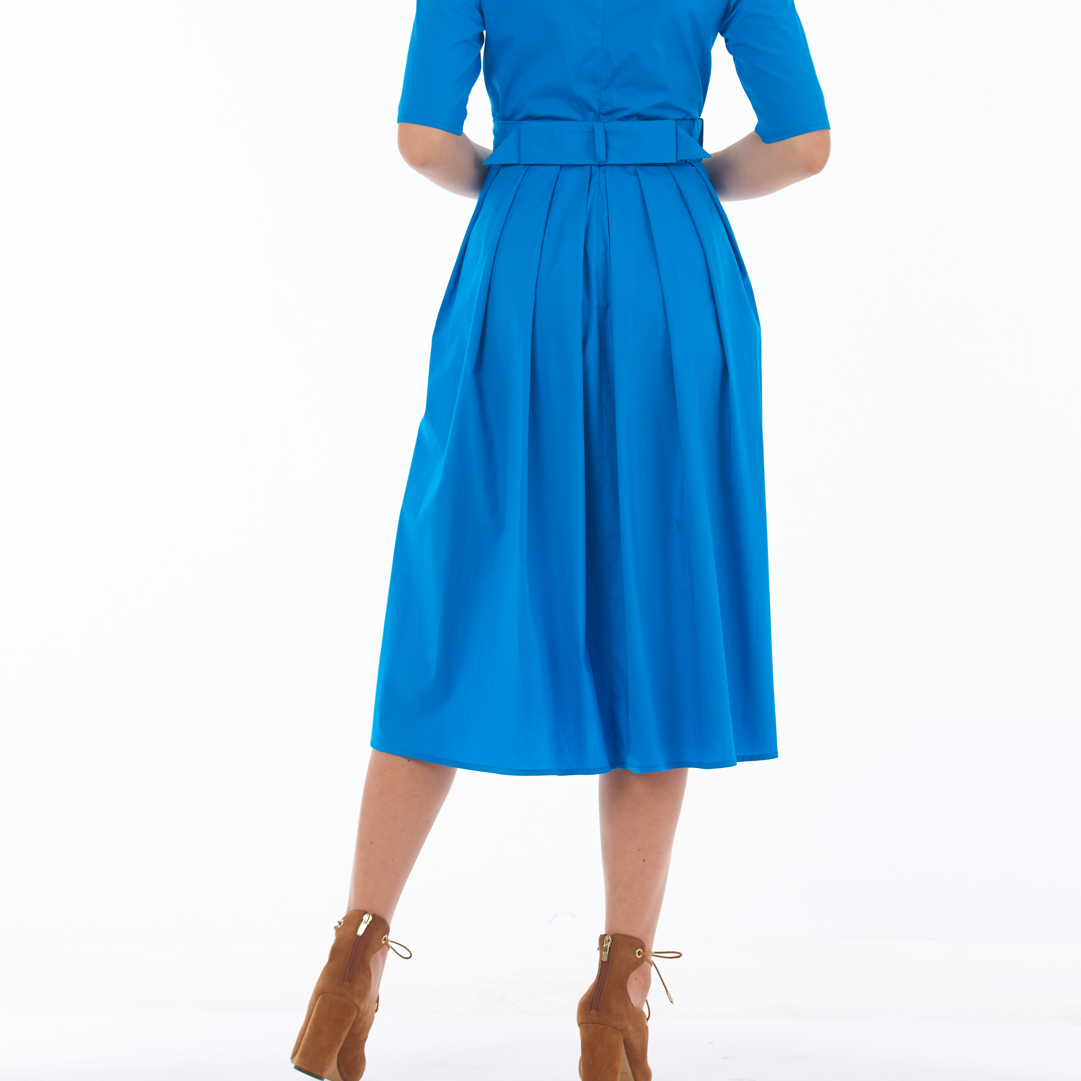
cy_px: 387
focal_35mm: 122
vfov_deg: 14.3
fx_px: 4310
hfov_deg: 14.3
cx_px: 542
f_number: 6.3
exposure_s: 1/100
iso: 64
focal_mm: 95
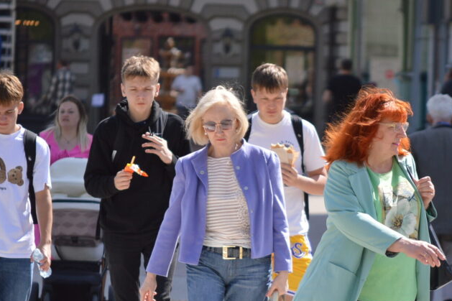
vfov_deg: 2.8
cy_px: 233
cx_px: 311
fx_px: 6125
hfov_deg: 4.2
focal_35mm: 488
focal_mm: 200
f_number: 5.6
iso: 200
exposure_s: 1/500
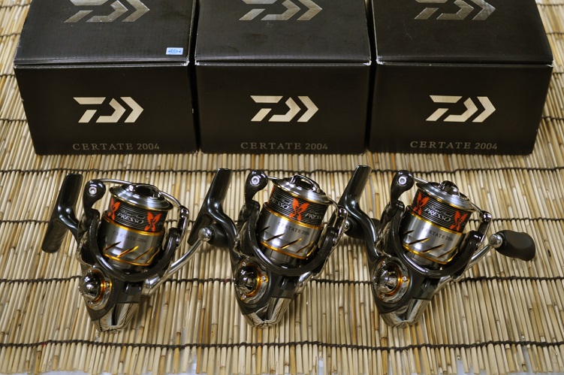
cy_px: 188
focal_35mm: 57
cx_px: 282
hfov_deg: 35.1
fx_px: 892
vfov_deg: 23.7
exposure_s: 1/30
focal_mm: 38
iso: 1000
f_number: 5
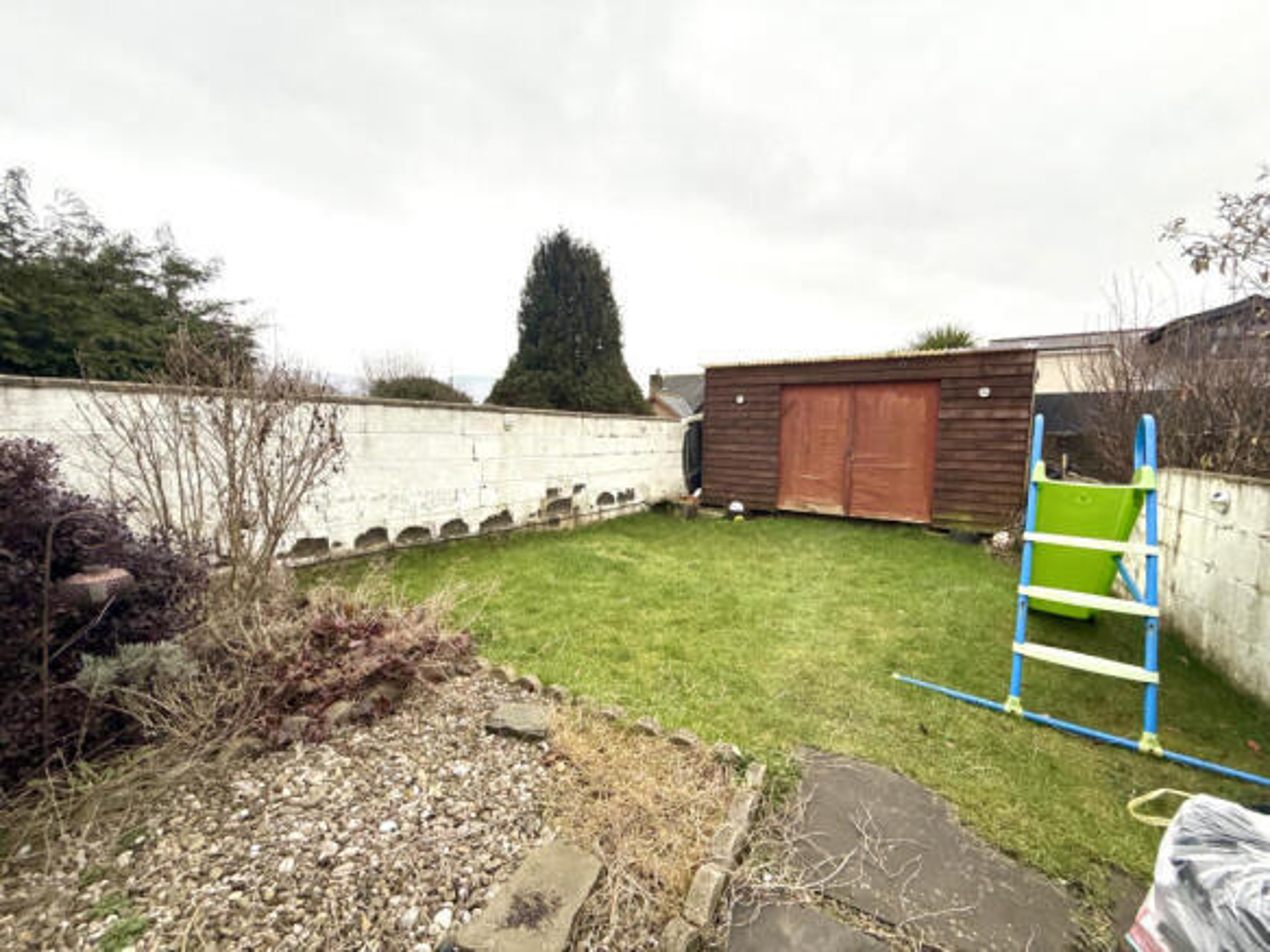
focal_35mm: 14
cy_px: 476
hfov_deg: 102.1
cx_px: 635
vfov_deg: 85.7
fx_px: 514
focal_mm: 2.22
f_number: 2.2
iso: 64
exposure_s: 1/99
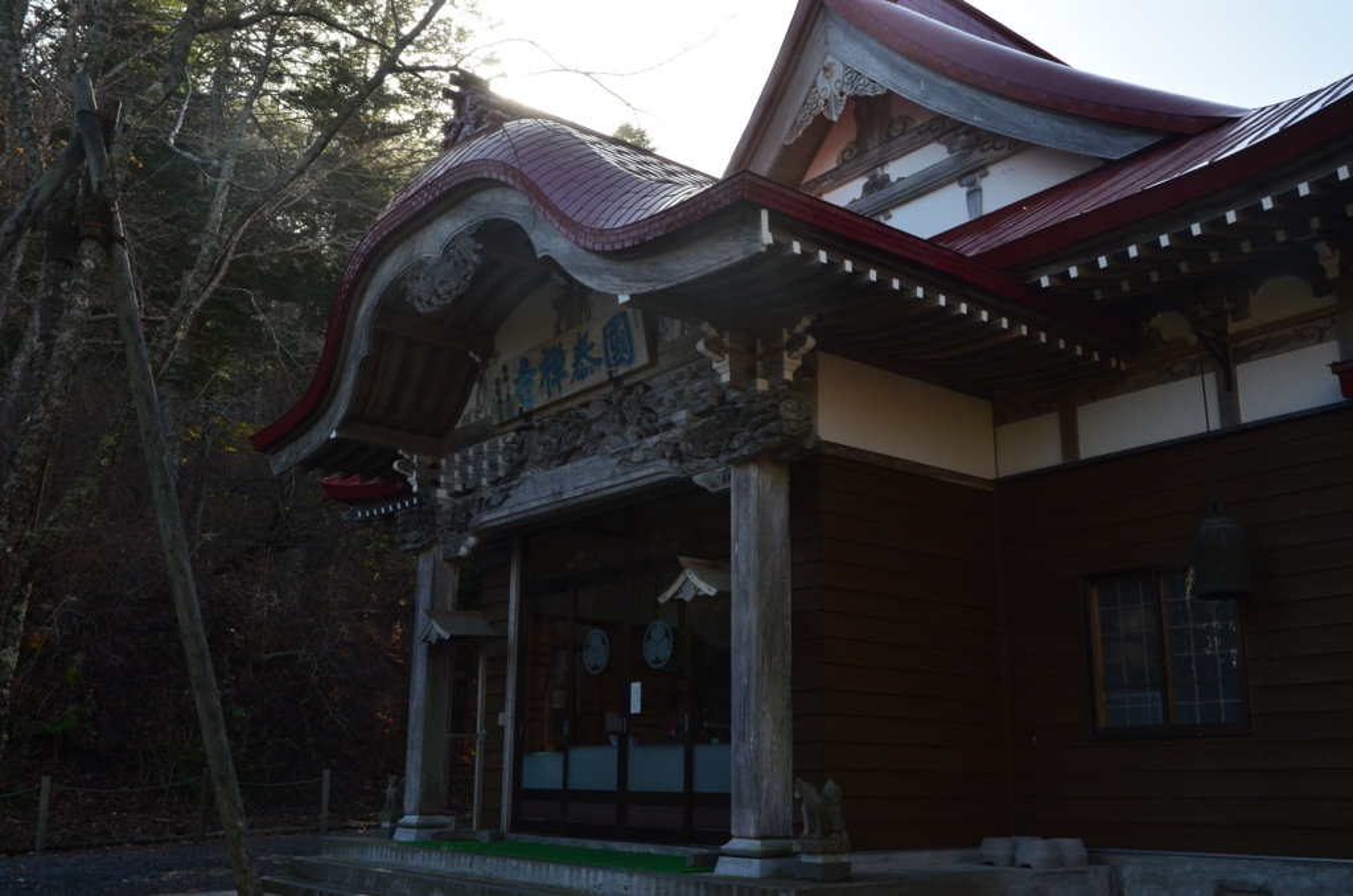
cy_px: 448
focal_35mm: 36
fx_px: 1350
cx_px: 676
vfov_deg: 36.7
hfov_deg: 53.2
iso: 400
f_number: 10
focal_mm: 24
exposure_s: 1/200
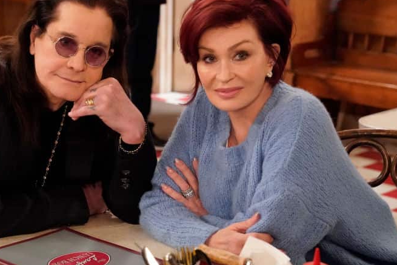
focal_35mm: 97
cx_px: 119
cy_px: 145
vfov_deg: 14.1
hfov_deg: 20.9
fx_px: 1070
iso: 16000
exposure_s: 1/250
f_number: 4.5
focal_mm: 62
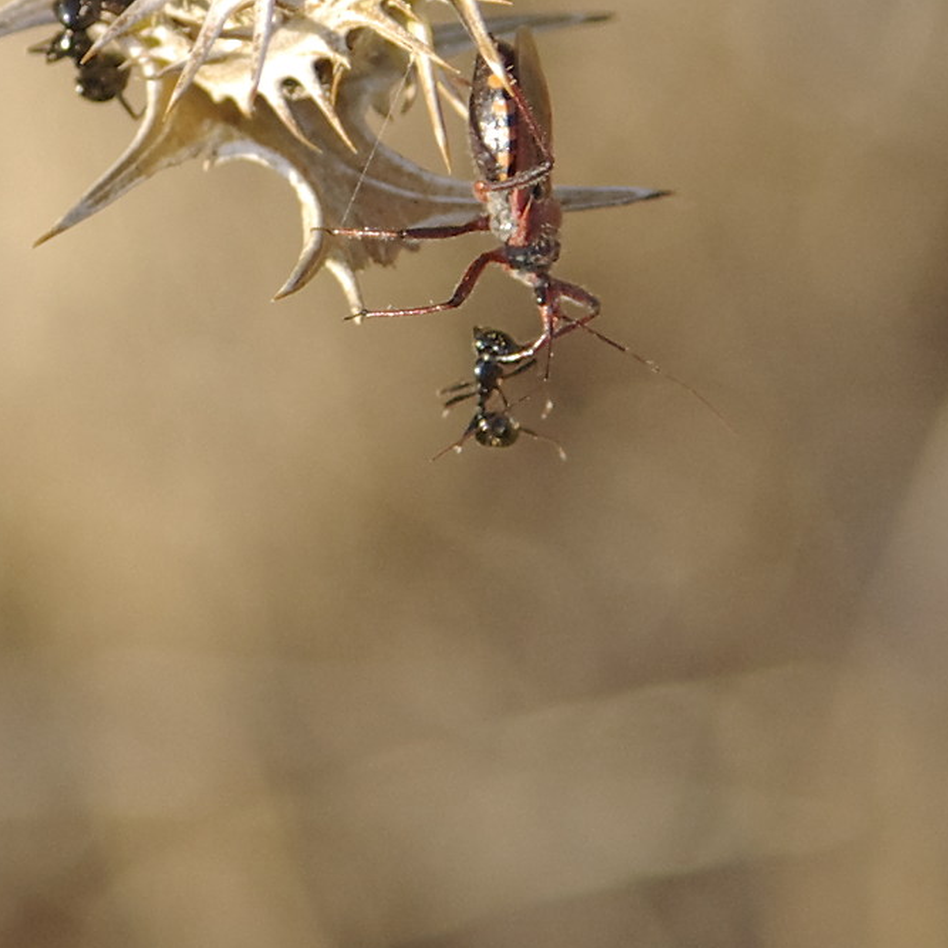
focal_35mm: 964
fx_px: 29869
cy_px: 159
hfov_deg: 1.8
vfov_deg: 1.8
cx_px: 446
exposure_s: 1/750
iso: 800
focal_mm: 210
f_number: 9.5
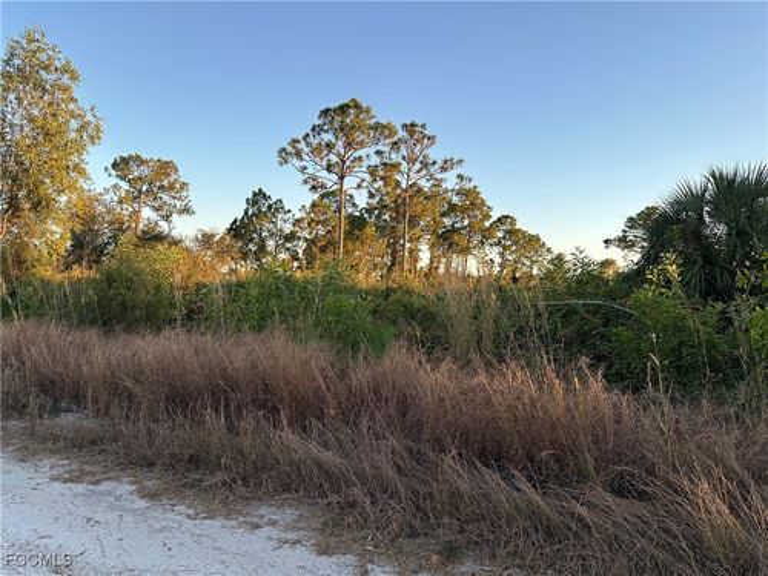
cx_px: 384
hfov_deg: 71.6
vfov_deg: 56.8
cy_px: 288
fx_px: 532
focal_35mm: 24
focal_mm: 6.86
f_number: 1.78
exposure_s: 1/718
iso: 80
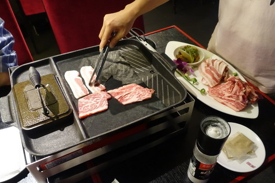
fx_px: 237
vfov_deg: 42.3
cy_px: 92
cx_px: 138
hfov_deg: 60.3
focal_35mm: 31
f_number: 2.5
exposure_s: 1/60
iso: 3200
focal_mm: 11.22
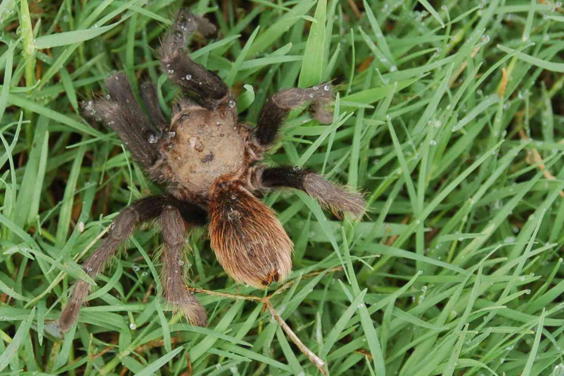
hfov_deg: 17.1
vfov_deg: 11.4
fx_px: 1879
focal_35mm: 120
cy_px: 188
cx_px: 282
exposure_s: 1/200
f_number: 5.6
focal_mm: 80
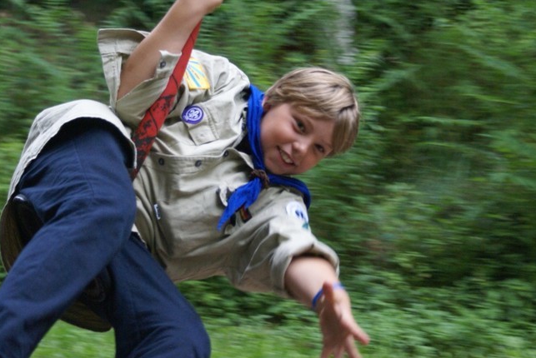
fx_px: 1529
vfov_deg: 13.4
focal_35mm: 103
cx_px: 221
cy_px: 195
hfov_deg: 19.9
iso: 800
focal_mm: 55
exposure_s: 1/100
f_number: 5.6
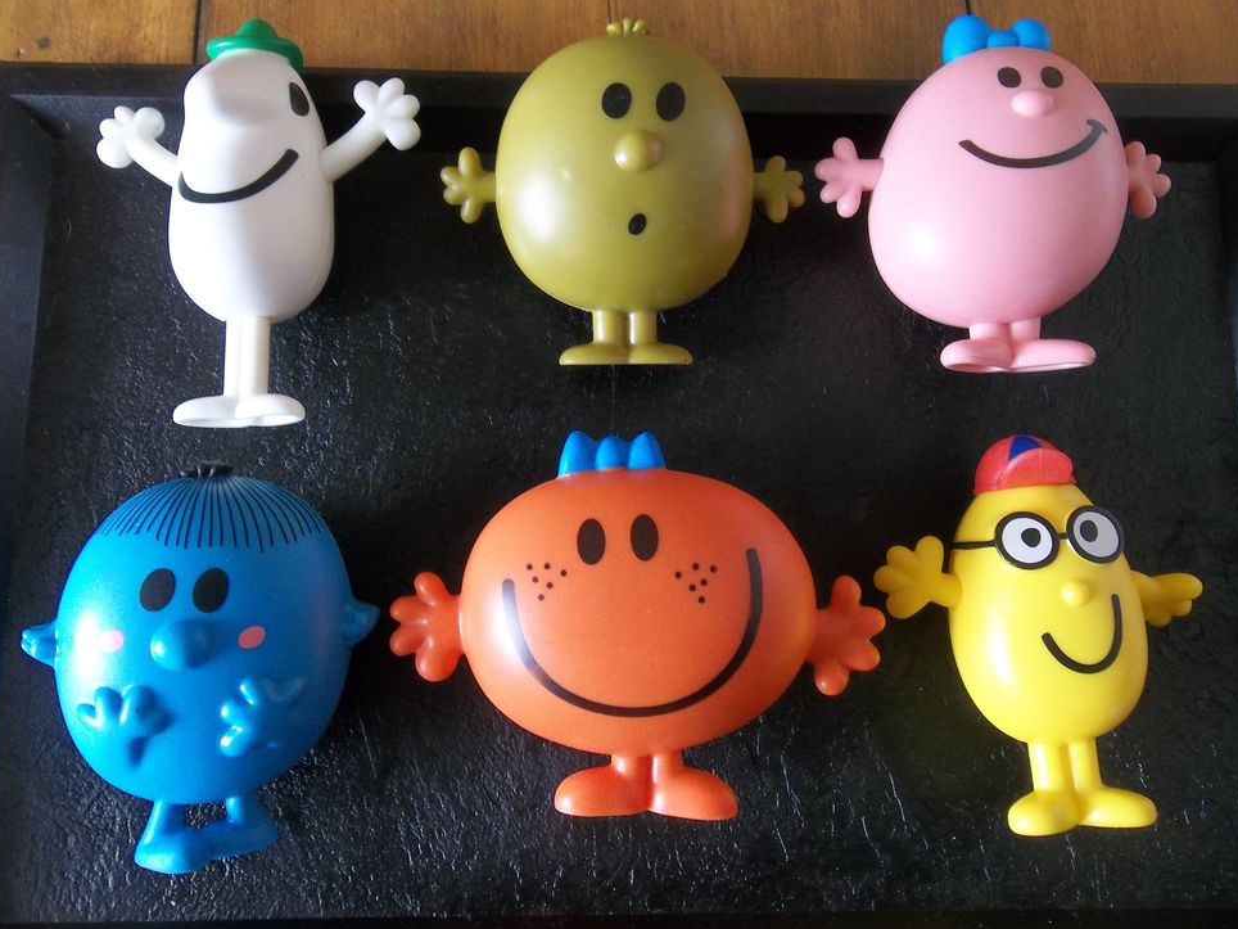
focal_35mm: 28
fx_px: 1001
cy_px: 457
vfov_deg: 49.7
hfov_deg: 63.4
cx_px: 611
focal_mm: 4.9
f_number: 3.5
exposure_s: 1/20
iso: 160
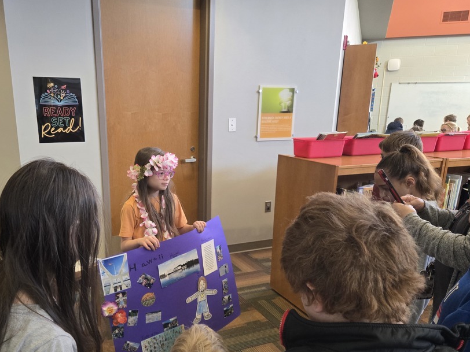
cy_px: 213
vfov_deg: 47.9
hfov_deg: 61.3
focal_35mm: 29
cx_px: 195
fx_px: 394
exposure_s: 1/120
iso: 500
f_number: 1.8
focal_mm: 5.4
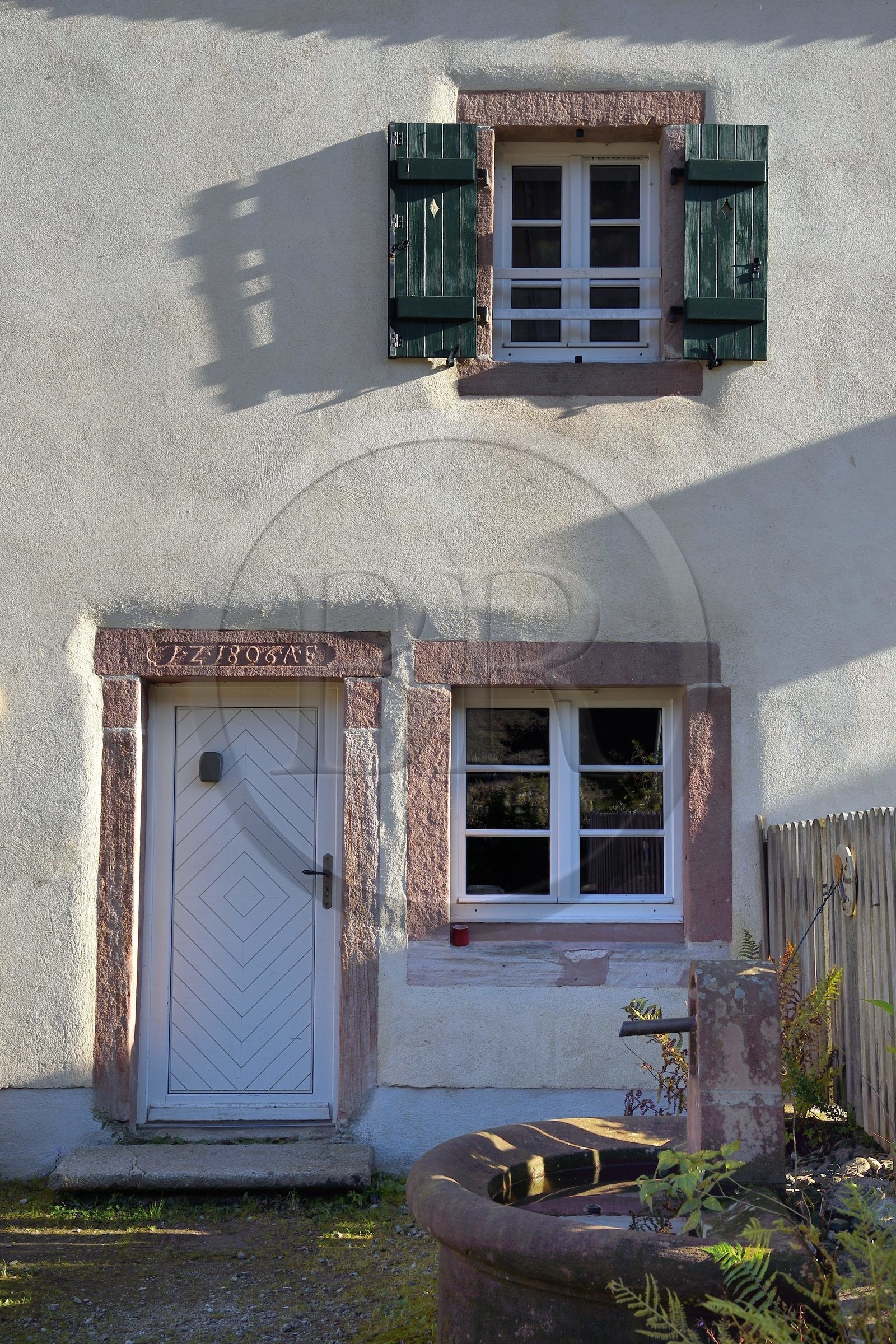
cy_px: 672
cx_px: 448
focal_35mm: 44
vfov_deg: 44.5
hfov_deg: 30.5
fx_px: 1643
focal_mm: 44
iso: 200
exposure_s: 1/250
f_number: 9
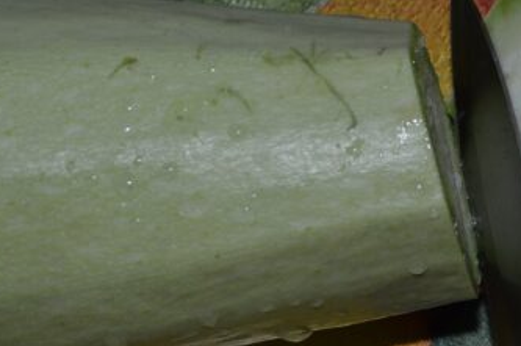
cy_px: 162
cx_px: 537
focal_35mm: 101
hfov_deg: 19.6
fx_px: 1460
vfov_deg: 13.5
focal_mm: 32
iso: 100
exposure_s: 1/60
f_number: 8
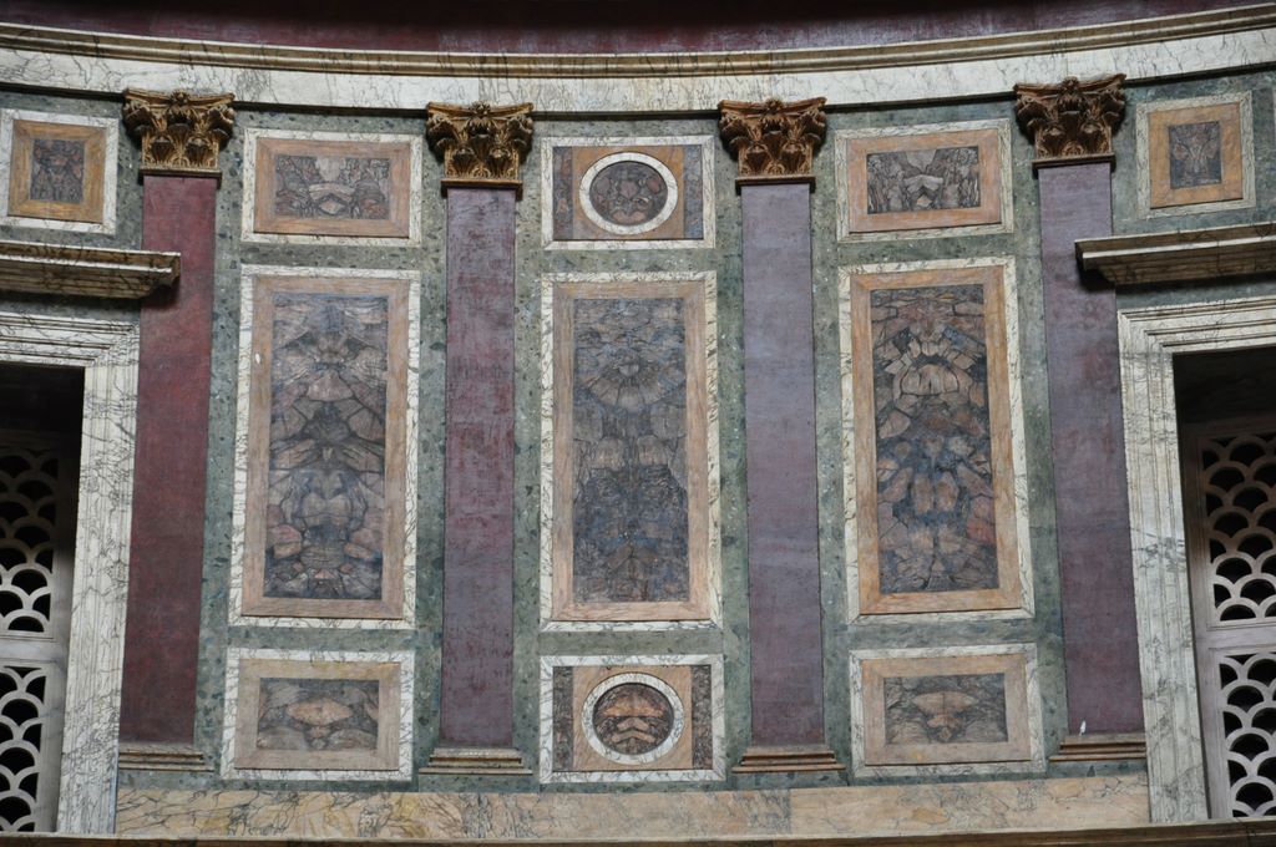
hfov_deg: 13.1
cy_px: 424
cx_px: 638
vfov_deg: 8.7
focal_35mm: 158
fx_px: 5575
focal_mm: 105
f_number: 6.3
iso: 800
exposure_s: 1/15
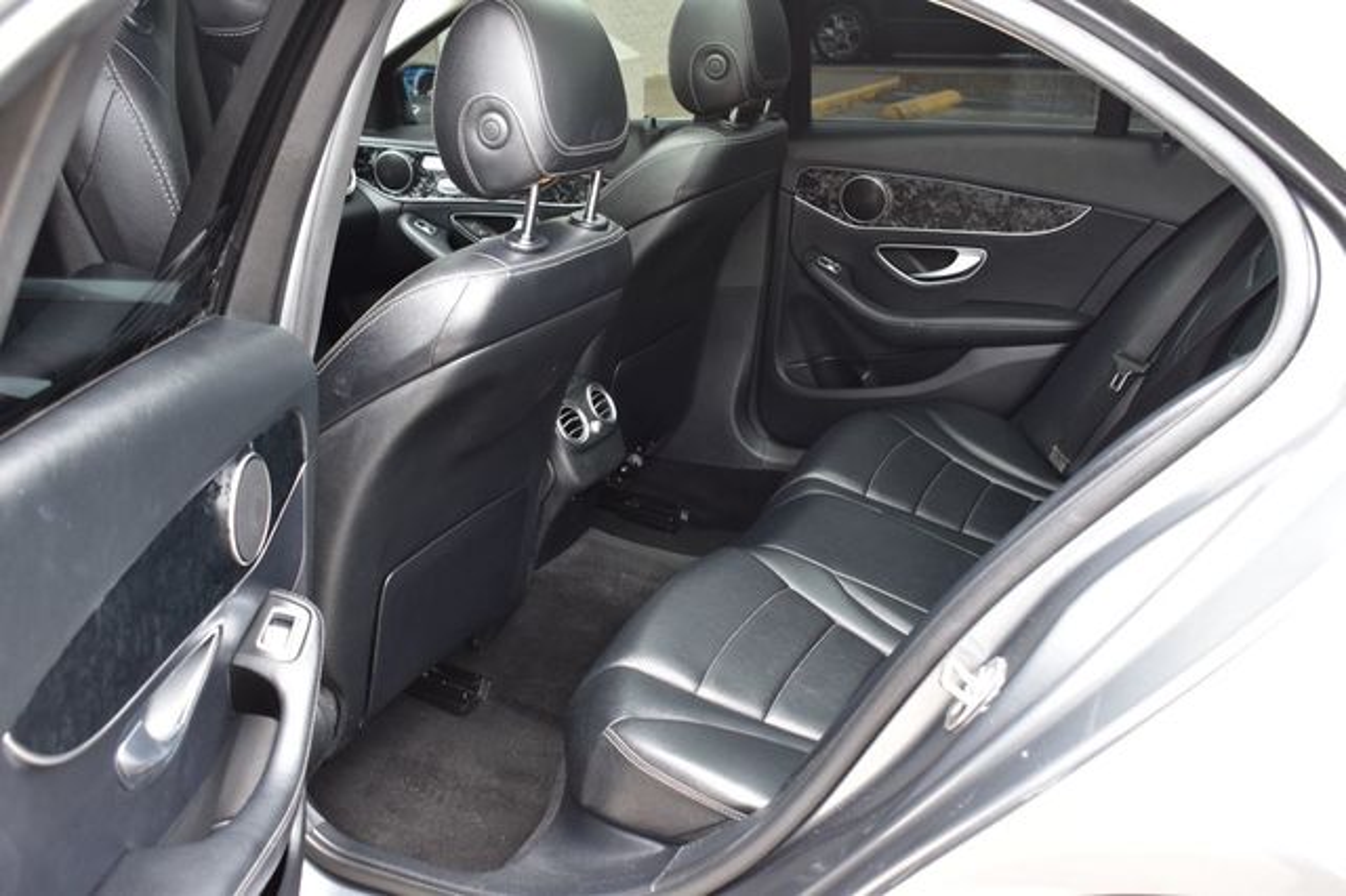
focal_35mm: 38
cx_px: 673
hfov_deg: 51.3
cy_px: 448
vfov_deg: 35.5
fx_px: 1401
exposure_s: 1/15
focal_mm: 25
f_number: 6.3
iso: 400
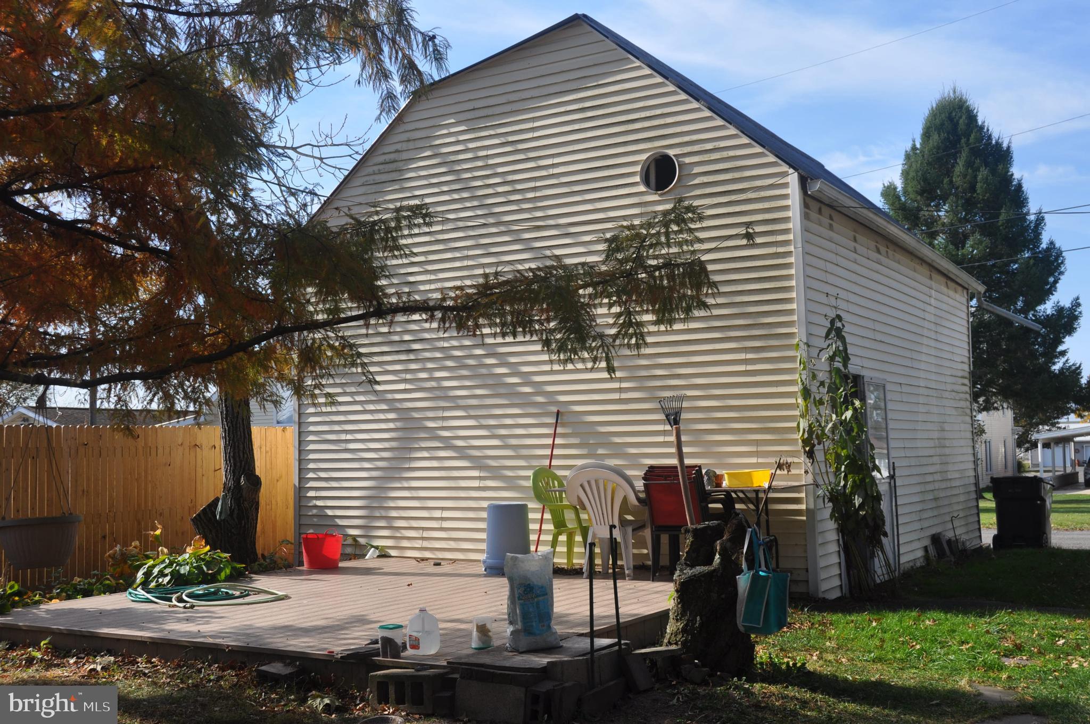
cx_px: 545
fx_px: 1179
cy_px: 362
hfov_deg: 49.6
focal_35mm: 39
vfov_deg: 34.1
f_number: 9
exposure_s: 1/320
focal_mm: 26
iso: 200
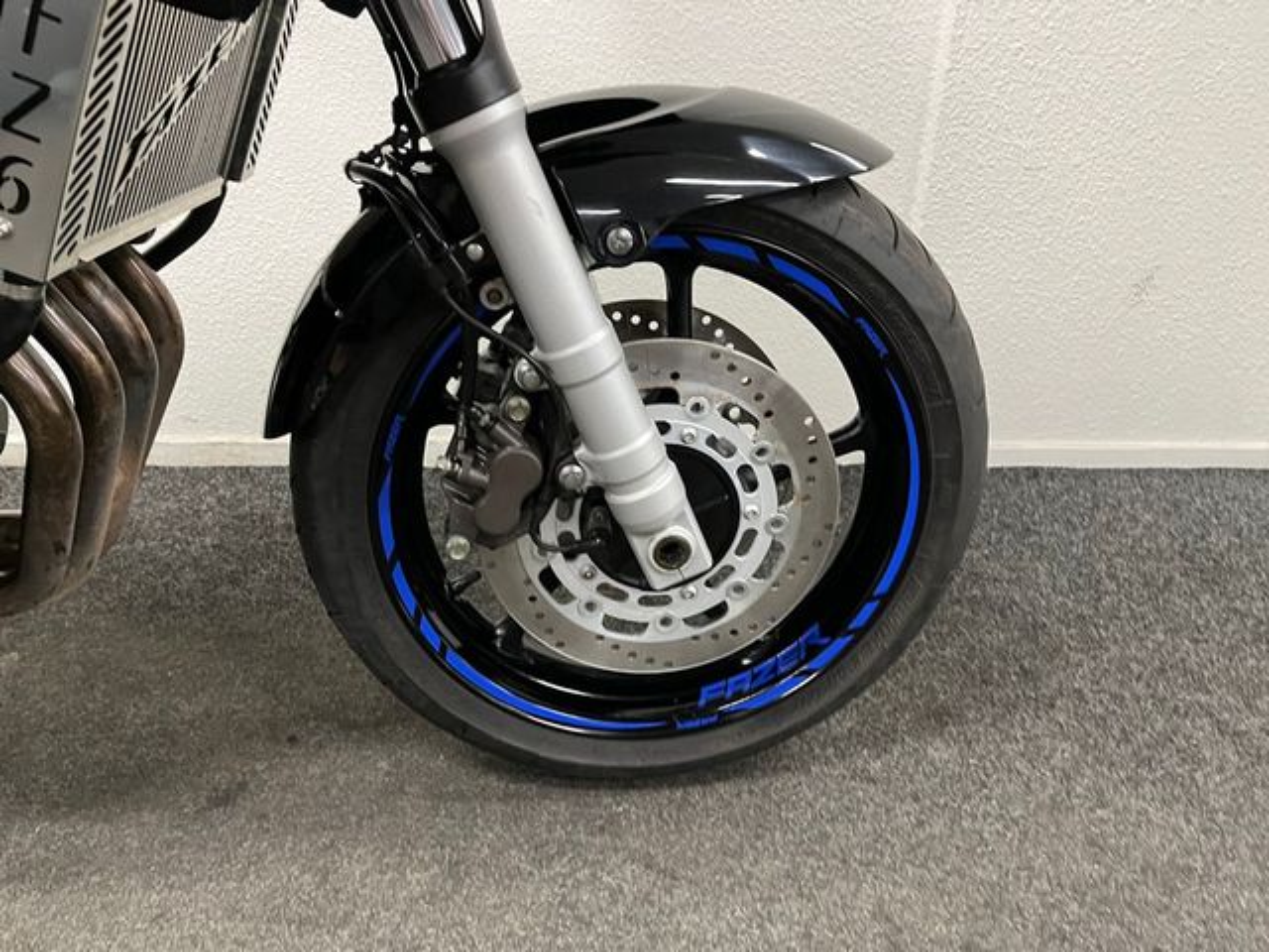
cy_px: 476
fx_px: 953
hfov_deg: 67.3
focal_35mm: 26
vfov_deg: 53.1
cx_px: 634
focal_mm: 5.1
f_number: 1.6
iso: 320
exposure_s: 1/50
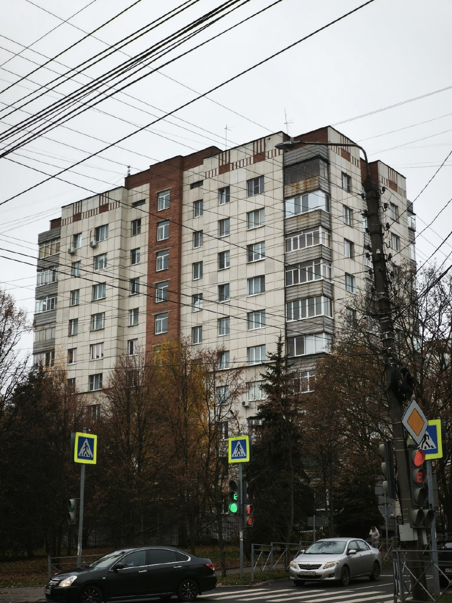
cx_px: 226
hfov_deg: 28.6
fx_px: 888
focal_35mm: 51
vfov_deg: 37.5
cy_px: 302
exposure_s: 1/100
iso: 80
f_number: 1.9
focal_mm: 7.1
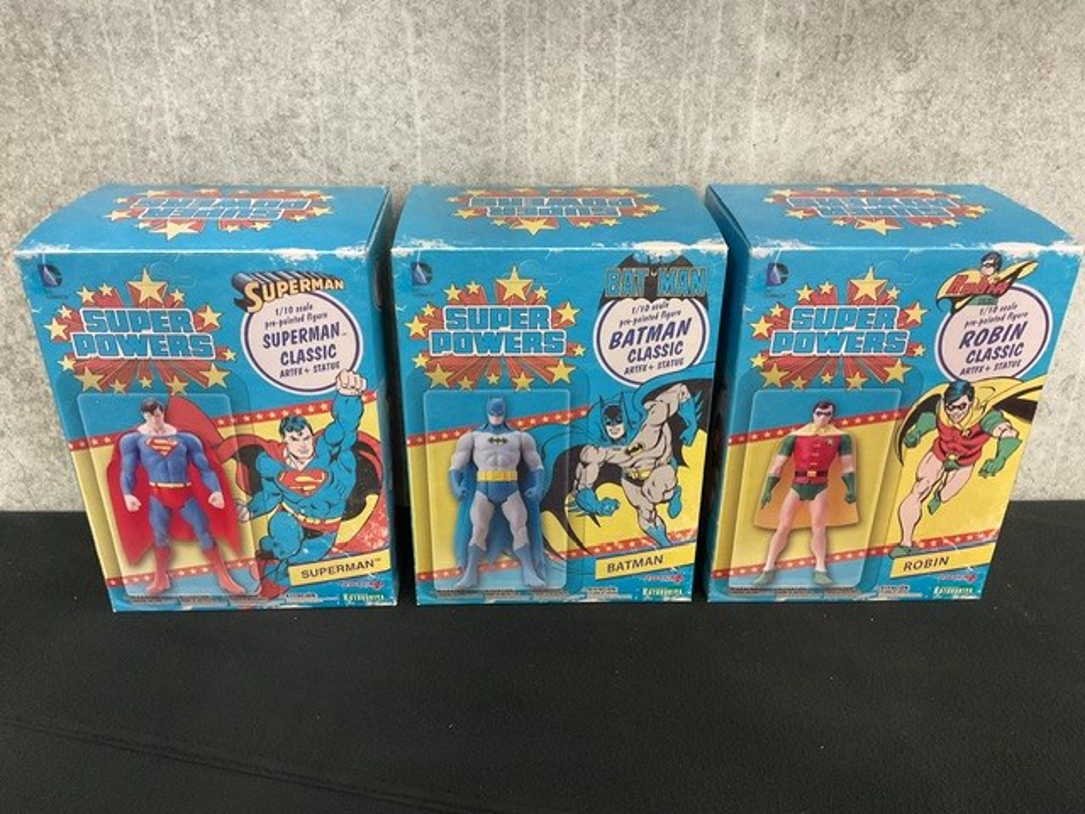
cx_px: 542
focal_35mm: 29
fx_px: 909
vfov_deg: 48.2
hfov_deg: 61.7
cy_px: 407
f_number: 1.8
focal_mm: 3
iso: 250
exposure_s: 1/30
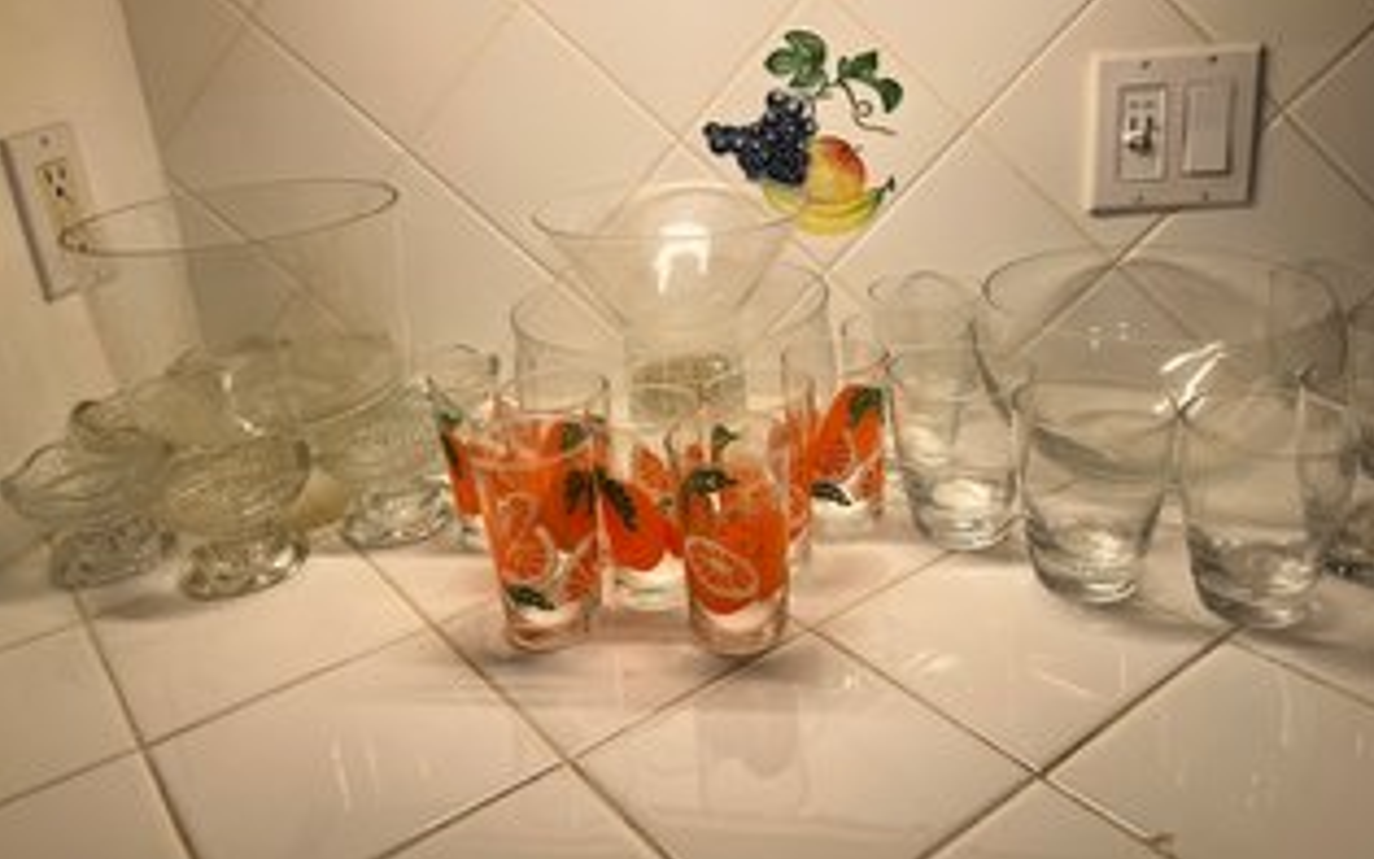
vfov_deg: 41.7
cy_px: 342
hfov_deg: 62.8
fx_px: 1124
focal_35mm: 30
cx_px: 744
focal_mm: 5.7
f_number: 1.5
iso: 32
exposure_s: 1/136
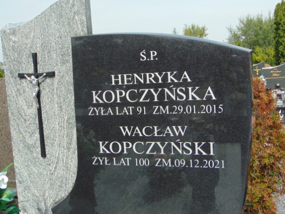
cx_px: 142
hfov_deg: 47.9
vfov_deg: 36.8
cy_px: 107
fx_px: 321
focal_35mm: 39
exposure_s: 1/640
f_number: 3.3
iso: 80
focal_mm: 6.9
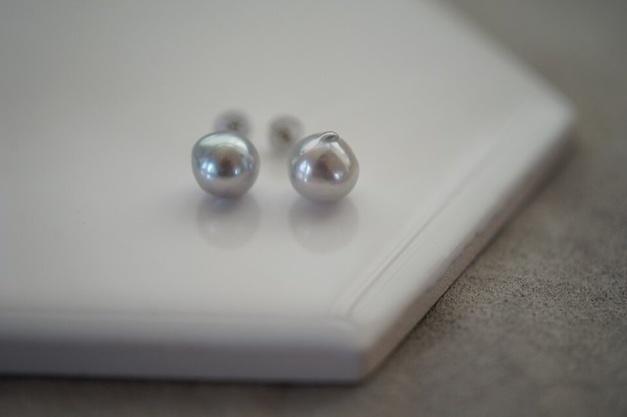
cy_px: 208
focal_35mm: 50
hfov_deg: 39.6
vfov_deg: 27.0
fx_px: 870
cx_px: 314
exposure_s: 1/160
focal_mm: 50
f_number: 4
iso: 1000
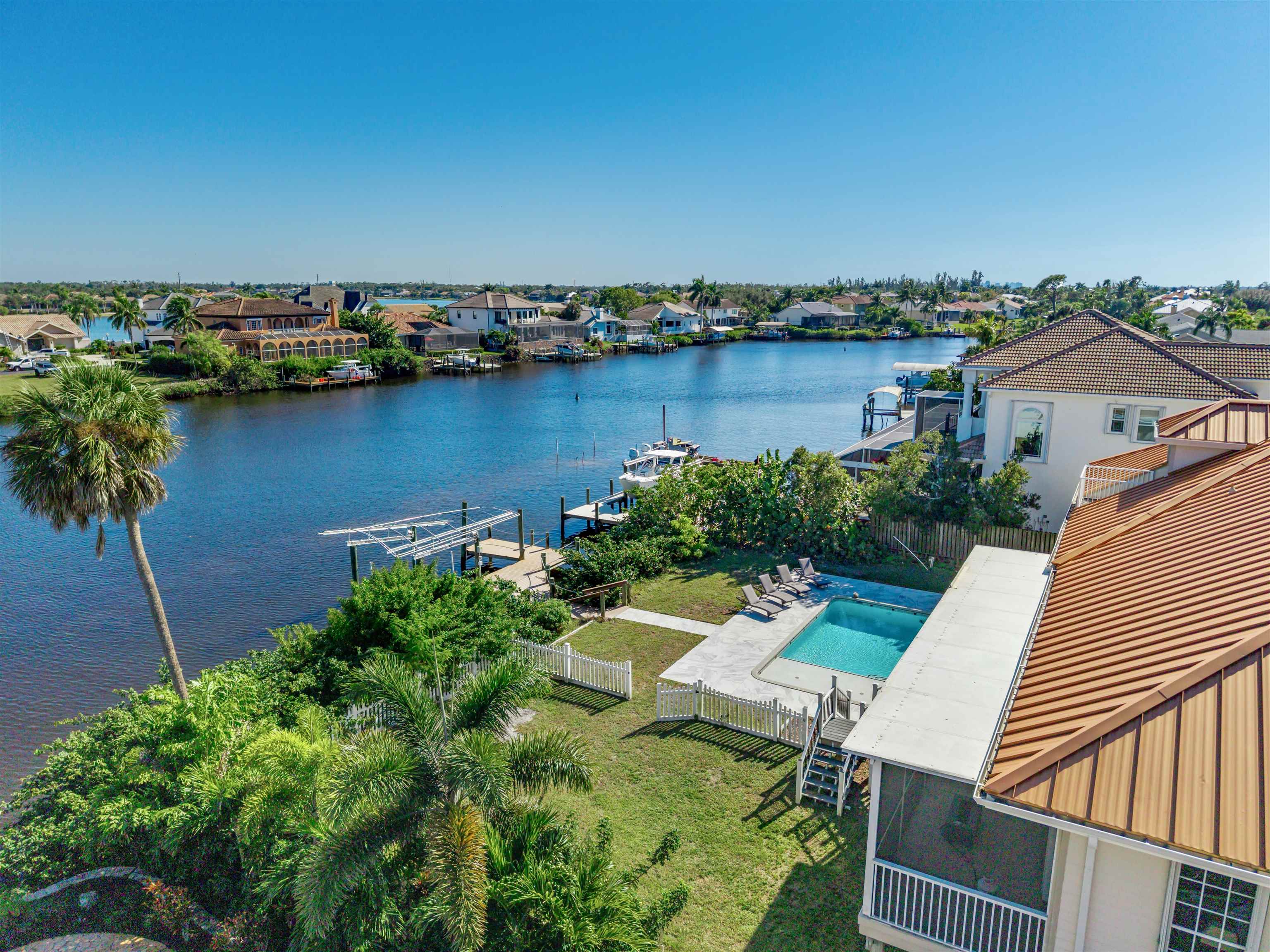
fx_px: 880
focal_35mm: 24
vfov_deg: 56.8
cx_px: 635
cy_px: 476
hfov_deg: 71.6
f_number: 1.8
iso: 100
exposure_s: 1/800
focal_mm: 8.67
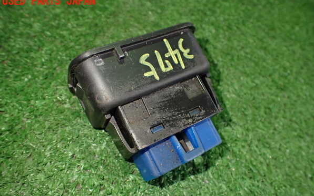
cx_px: 158
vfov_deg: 39.4
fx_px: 274
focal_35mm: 32
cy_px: 113
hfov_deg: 59.6
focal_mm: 5.4
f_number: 2.3
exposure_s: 1/125
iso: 640
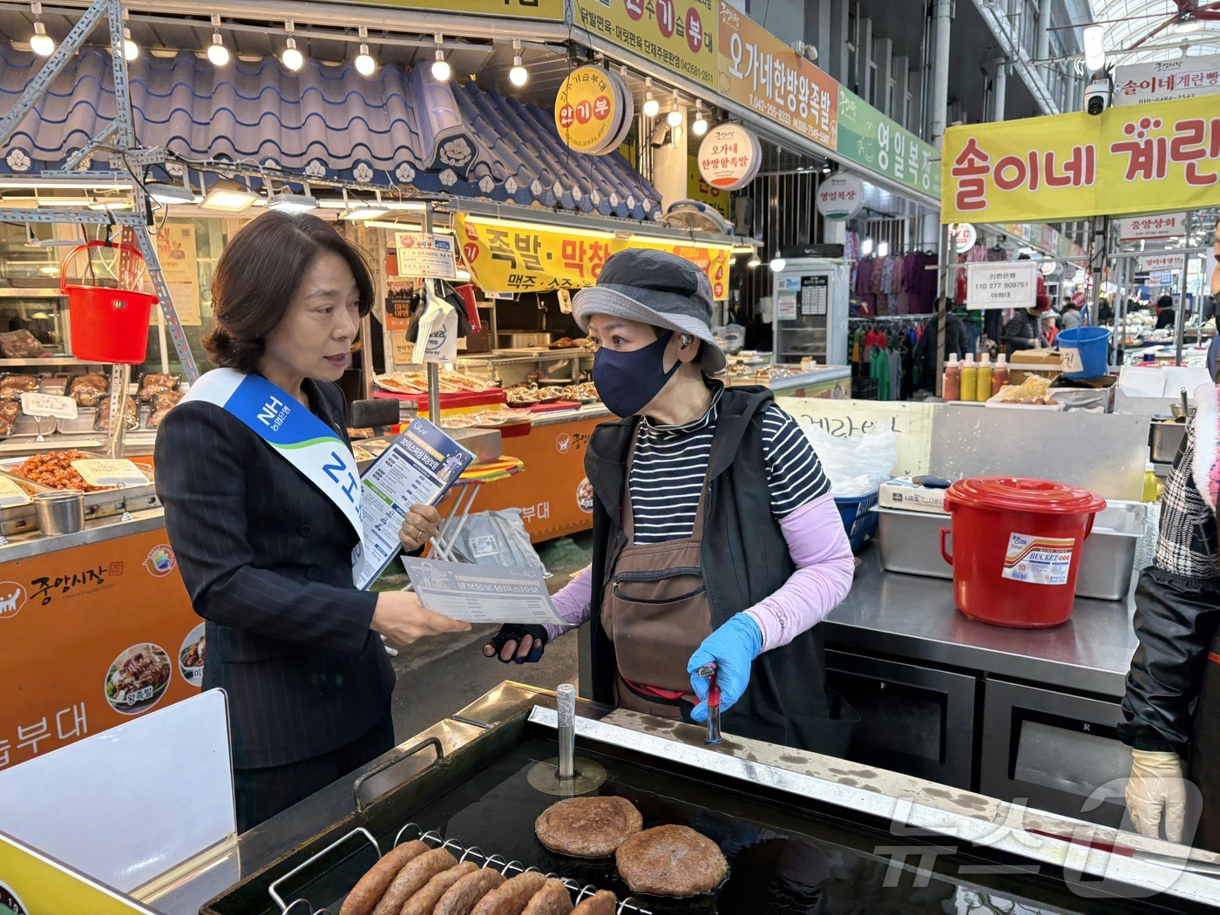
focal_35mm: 26
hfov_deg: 67.3
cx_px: 610
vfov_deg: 53.1
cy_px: 458
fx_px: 916
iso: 100
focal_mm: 5.96
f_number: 1.6
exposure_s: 1/144
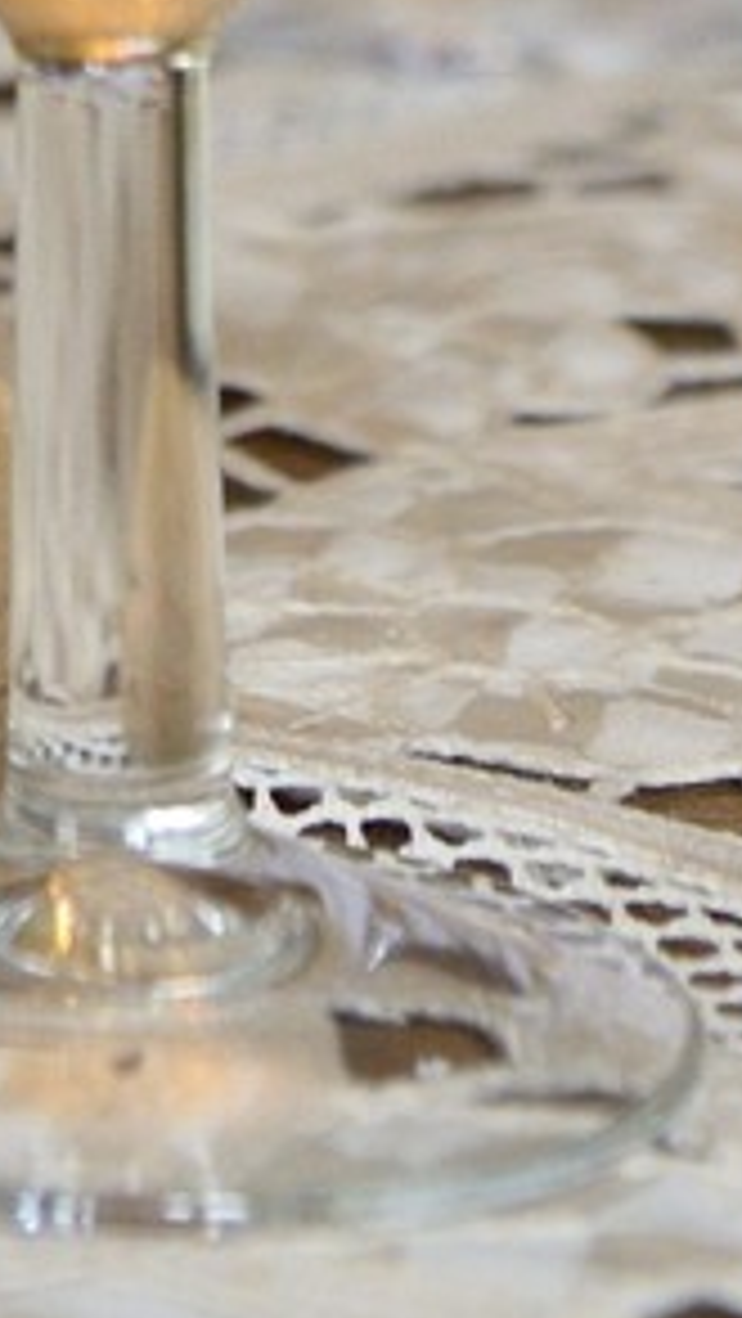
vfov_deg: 7.7
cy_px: -2123
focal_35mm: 257
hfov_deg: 4.7
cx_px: -621
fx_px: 8981
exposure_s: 1/125
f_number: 5
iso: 1600
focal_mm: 45
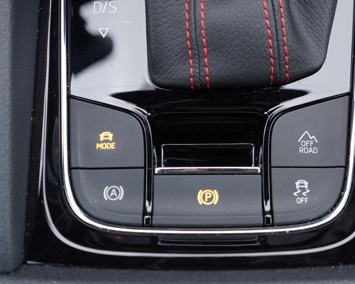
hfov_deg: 44.7
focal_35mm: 41
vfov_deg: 36.5
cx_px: 205
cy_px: 143
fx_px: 431
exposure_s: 1/40
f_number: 2.8
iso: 250
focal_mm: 24
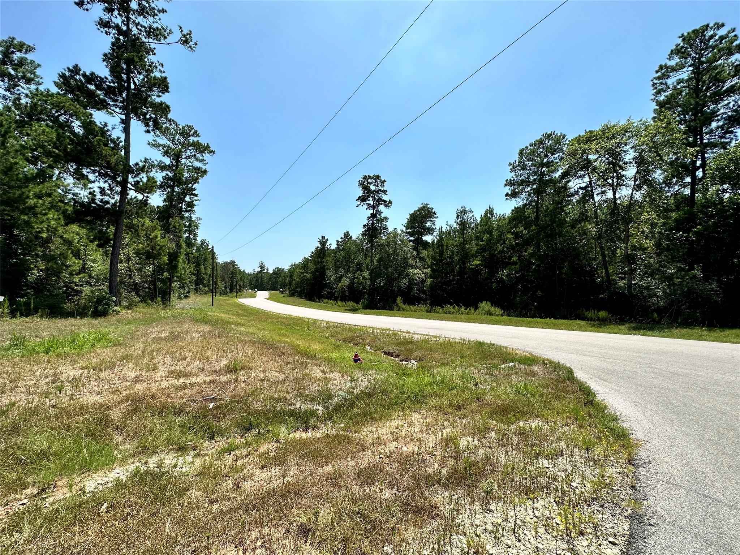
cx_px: 370
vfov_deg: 85.7
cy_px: 278
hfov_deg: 102.1
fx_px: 299
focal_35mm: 14
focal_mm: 2.22
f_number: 2.2
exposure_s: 1/2020
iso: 50
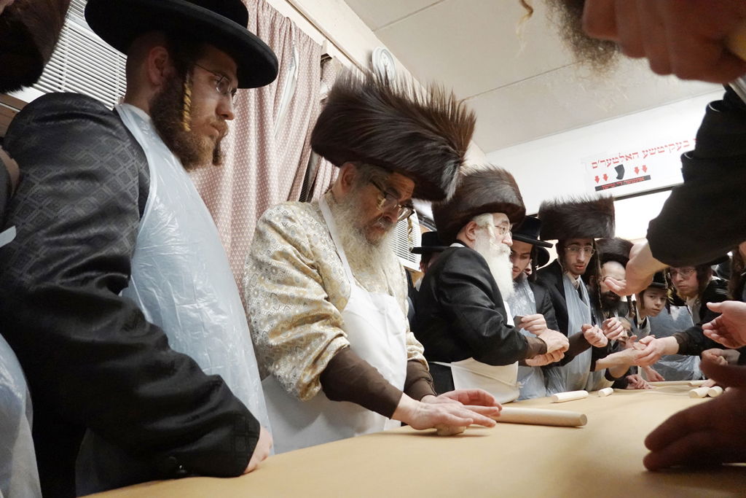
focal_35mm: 24
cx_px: 373
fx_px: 497
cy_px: 249
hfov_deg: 73.7
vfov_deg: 53.1
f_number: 2.8
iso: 3200
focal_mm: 9
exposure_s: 1/200
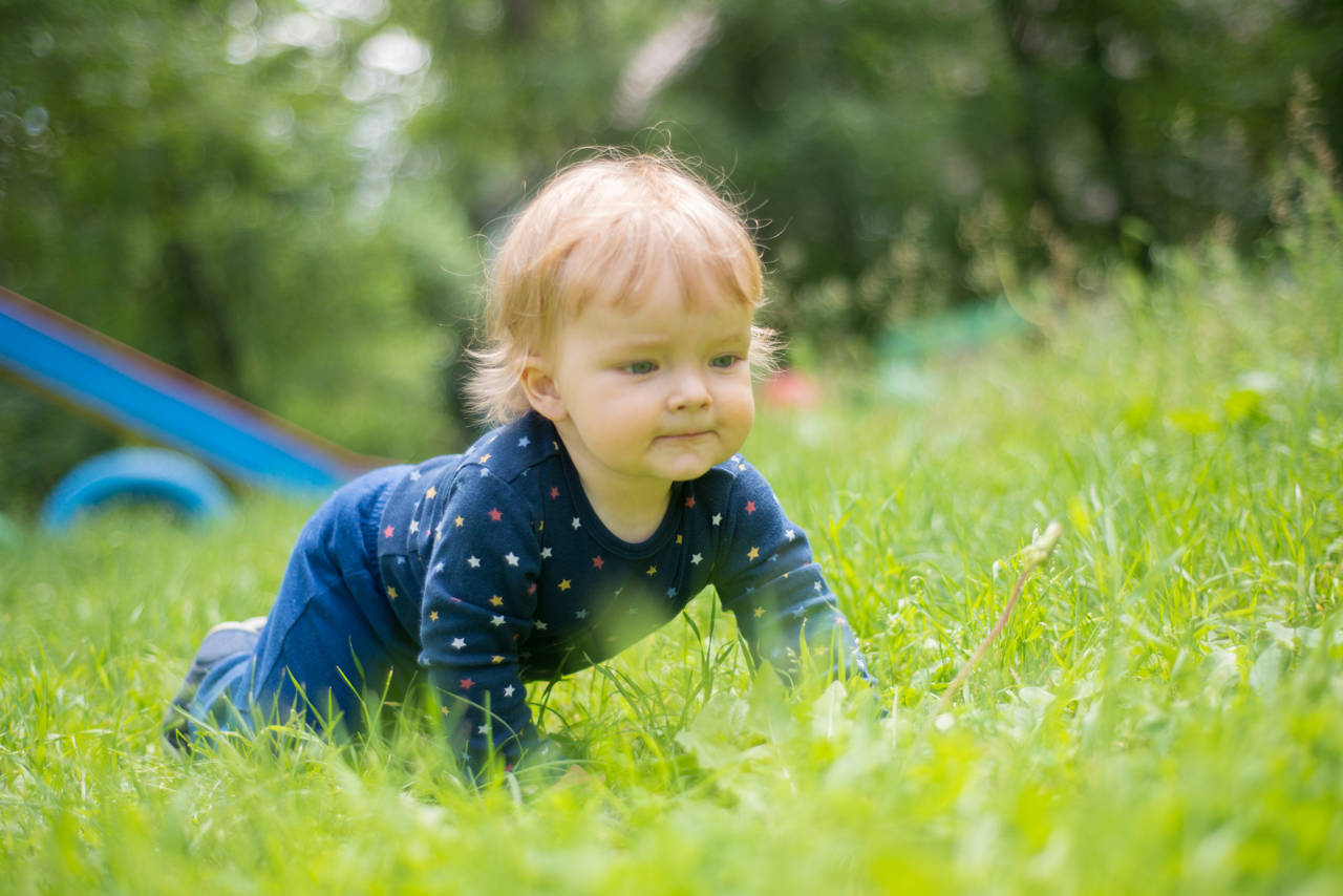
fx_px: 1866
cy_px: 448
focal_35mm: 50
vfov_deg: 27.0
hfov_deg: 39.6
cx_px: 672
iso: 400
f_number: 2.2
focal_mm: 50
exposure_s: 1/2500
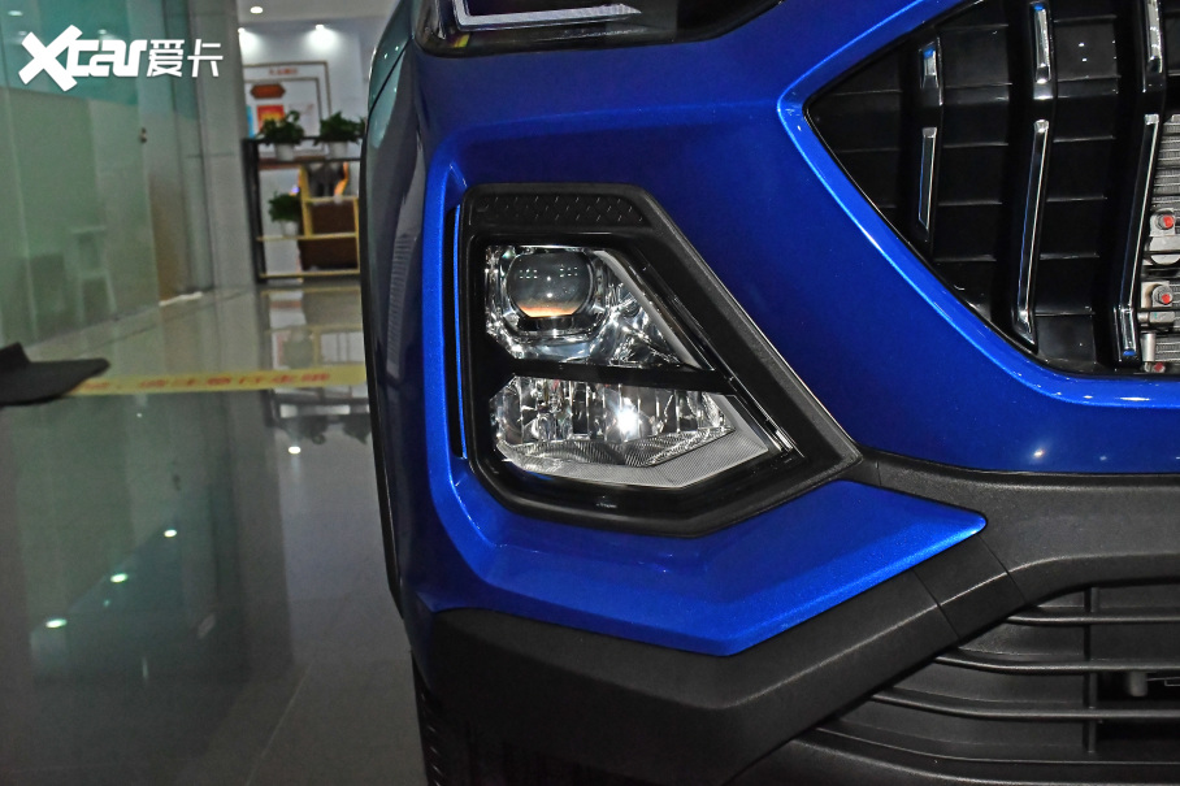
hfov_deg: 41.1
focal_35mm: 48
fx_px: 1573
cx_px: 590
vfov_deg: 28.1
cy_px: 393
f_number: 9
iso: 6400
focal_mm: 32
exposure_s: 1/125
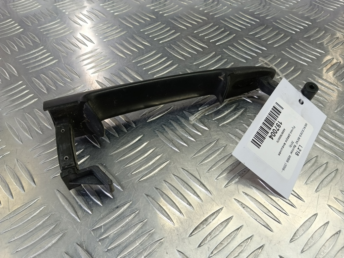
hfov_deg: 73.9
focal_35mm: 23
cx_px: 172
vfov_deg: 58.9
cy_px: 129
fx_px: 229
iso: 112
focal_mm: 4.11
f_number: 1.6
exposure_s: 1/50
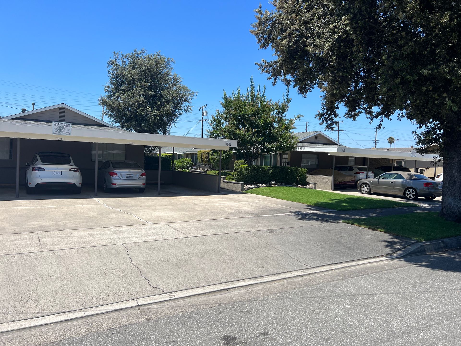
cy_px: 173
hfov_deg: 67.3
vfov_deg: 53.1
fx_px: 346
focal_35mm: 26
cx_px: 230
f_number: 1.5
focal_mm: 5.7
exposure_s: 1/4444
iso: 50
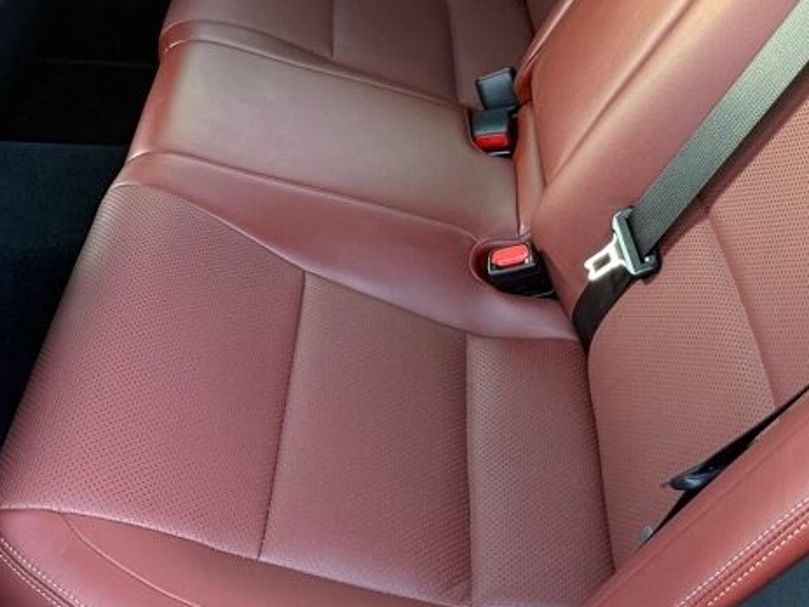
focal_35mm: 53
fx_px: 1239
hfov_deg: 36.0
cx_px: 319
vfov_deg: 27.3
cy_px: 180
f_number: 1.78
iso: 250
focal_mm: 6.76
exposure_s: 1/60
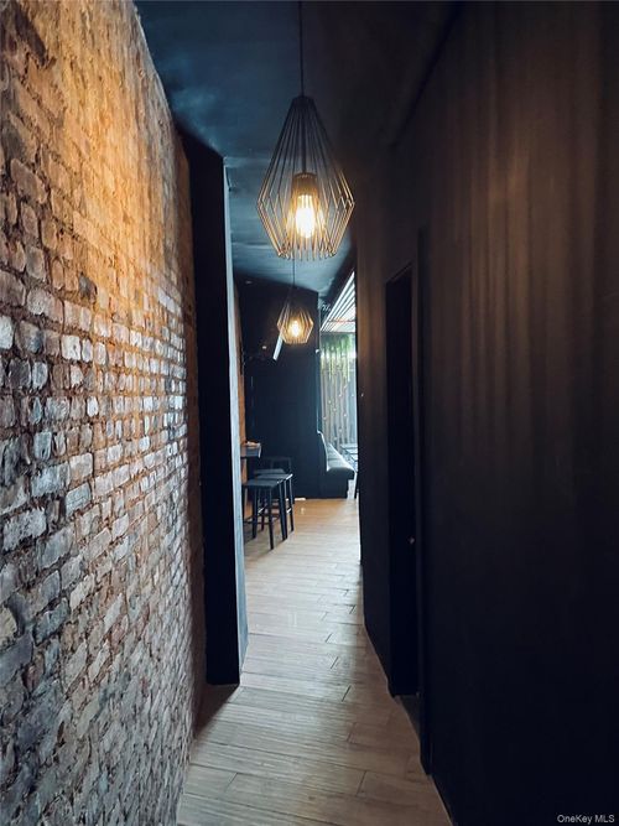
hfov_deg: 53.0
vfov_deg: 67.3
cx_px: 310
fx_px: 620
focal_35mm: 26
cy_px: 413
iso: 640
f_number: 1.6
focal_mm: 4.2
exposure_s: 1/30
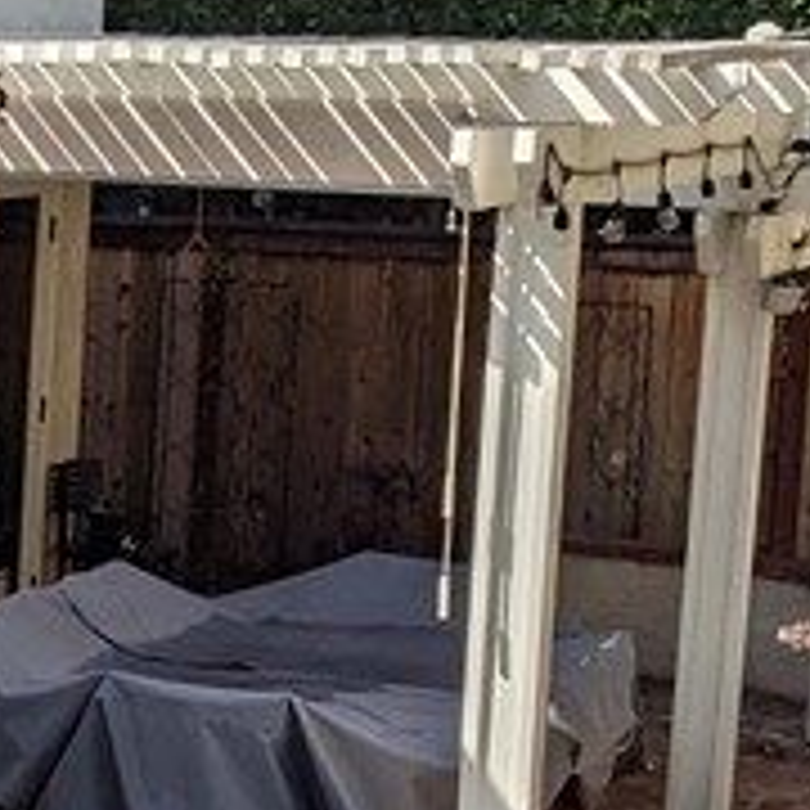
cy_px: 418
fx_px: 3600
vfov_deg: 12.8
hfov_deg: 10.8
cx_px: -1179
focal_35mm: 136
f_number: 1.73
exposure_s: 1/2347
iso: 45
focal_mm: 4.38
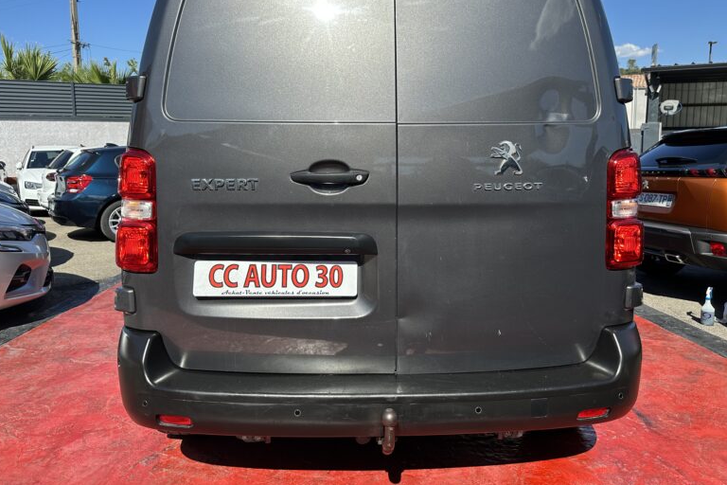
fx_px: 525
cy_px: 205
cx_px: 364
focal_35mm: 26
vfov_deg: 49.4
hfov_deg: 69.4
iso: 80
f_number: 1.78
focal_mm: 6.86
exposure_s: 1/3717
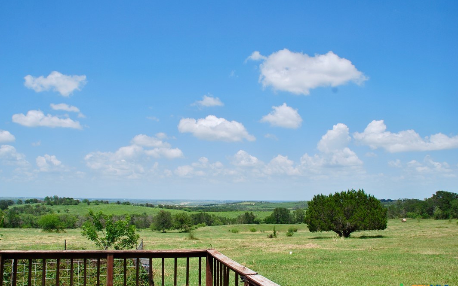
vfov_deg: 44.5
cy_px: 149
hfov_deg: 66.5
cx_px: 226
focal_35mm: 28
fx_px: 350
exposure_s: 1/320
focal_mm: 18
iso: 100
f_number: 9
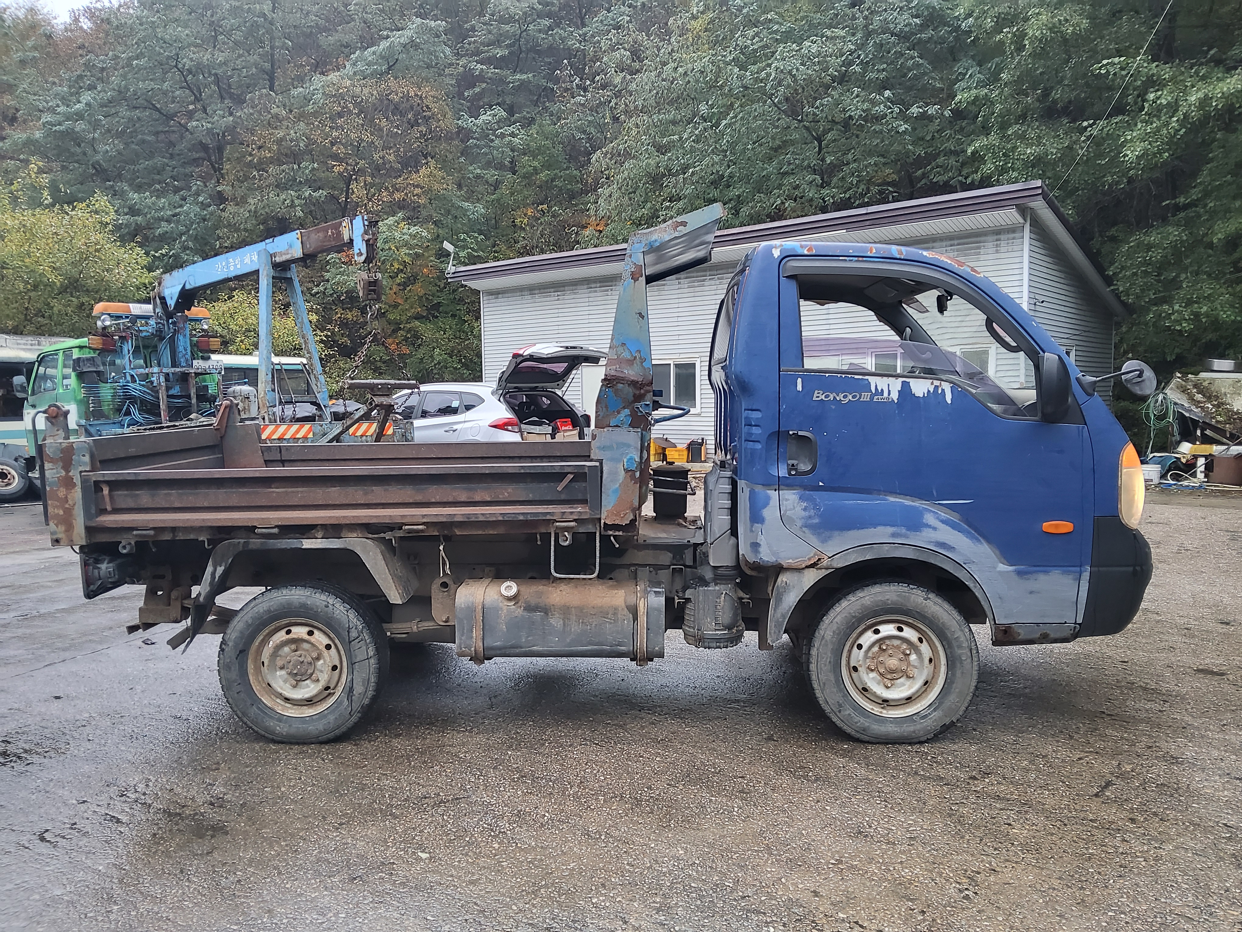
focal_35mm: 26
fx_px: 933
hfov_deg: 67.3
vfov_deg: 53.1
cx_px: 621
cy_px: 466
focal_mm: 3.98
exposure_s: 1/100
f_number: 1.8
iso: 200
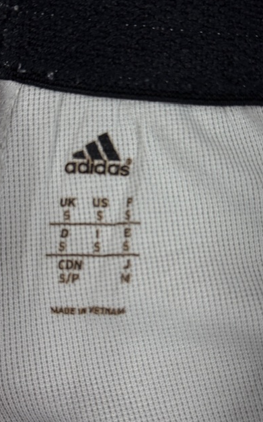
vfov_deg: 38.9
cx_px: 125
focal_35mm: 52
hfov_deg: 24.9
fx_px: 597
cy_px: 212
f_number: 1.78
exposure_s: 1/180
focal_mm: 6.76
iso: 50
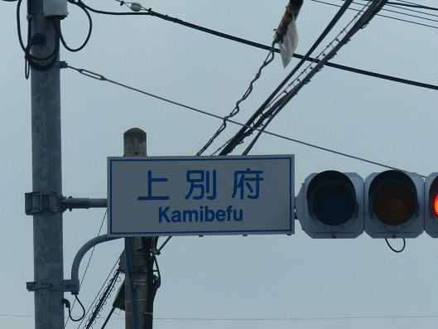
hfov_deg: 5.6
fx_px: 4455
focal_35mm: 352
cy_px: 164
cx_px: 219
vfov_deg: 4.2
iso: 100
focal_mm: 63.4
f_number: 4
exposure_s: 1/500
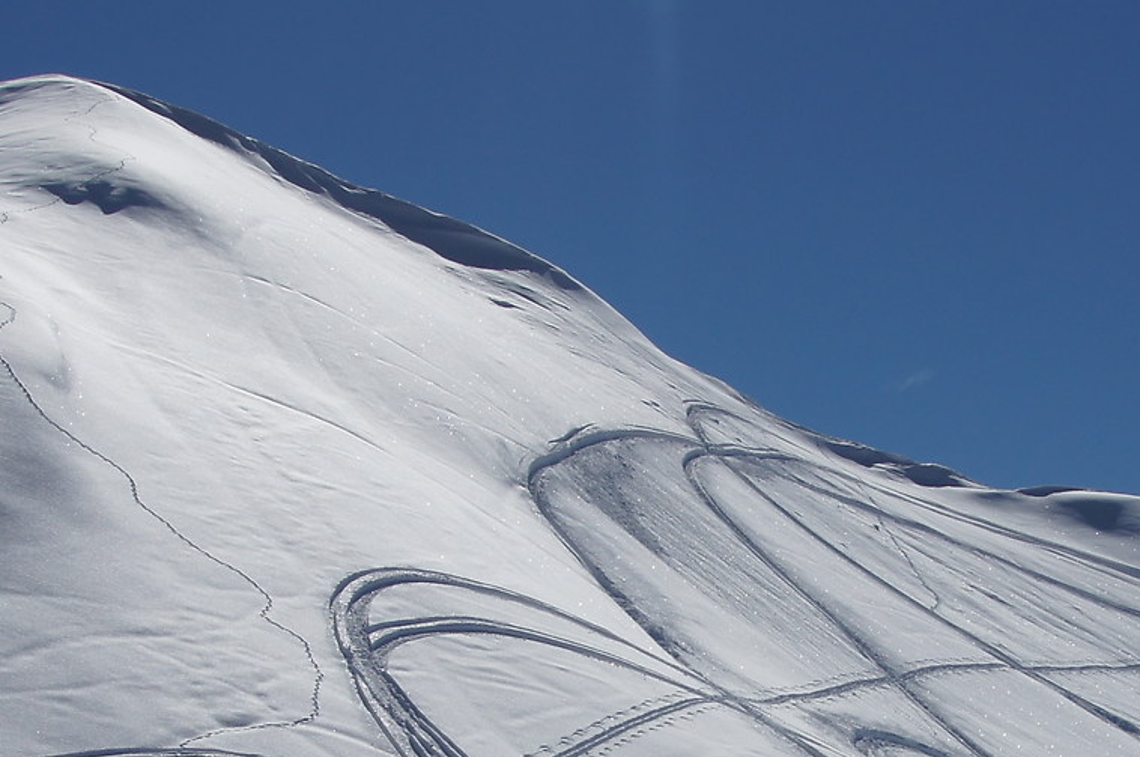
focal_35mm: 95
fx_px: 3004
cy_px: 751
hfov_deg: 21.5
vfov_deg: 14.1
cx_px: 698
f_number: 9
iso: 100
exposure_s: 1/1250
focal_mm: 20
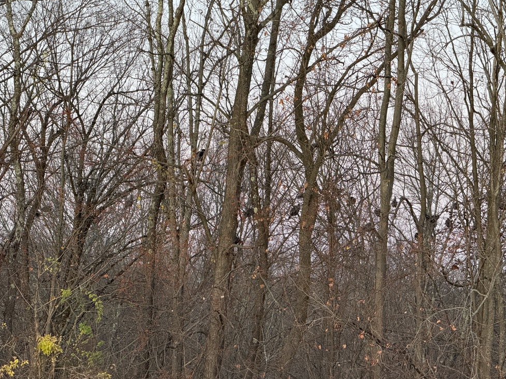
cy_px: 193
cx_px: 257
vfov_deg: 11.8
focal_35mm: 126
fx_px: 1842
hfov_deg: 15.6
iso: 320
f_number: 2.8
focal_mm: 15.66
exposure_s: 1/60
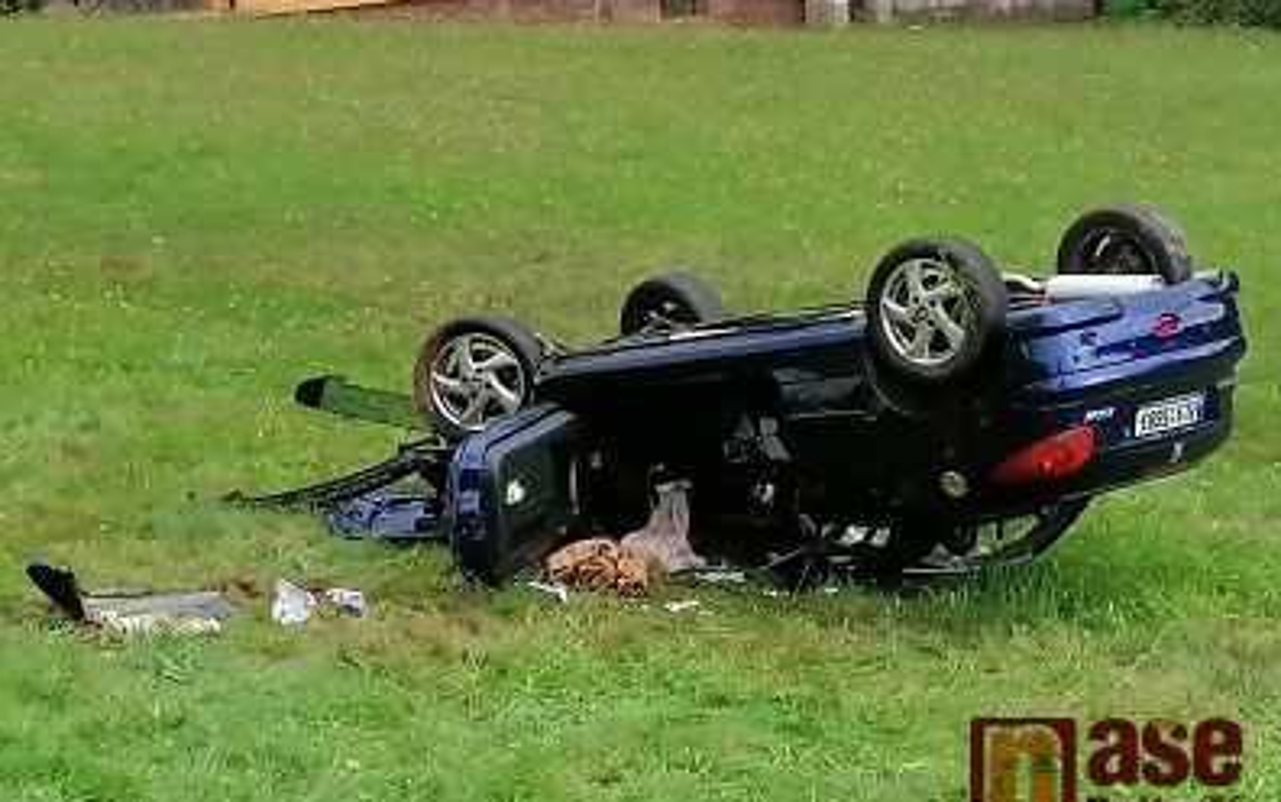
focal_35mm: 77
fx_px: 2690
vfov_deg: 17.0
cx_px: 644
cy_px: 430
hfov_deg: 26.8
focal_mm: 5.3
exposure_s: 1/100
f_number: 1.8
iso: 80
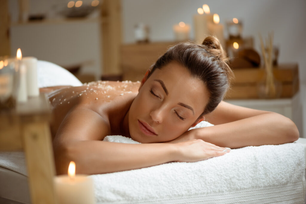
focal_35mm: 105
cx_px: 153
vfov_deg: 13.0
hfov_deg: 19.5
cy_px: 102
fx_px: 893
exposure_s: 1/160
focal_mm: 105
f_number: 3.2
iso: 200
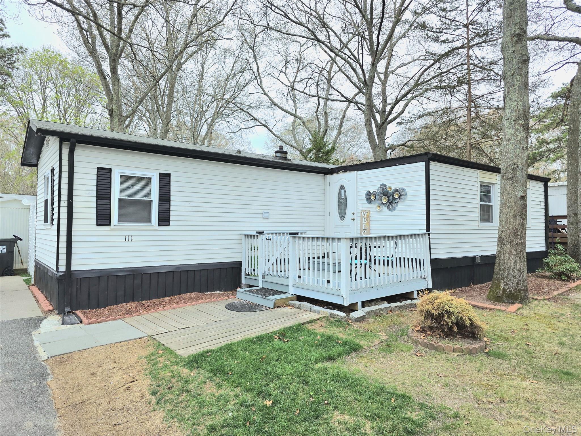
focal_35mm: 23
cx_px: 290
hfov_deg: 73.9
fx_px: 386
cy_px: 218
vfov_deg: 58.9
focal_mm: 6.3
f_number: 1.7
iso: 80
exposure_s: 1/3333
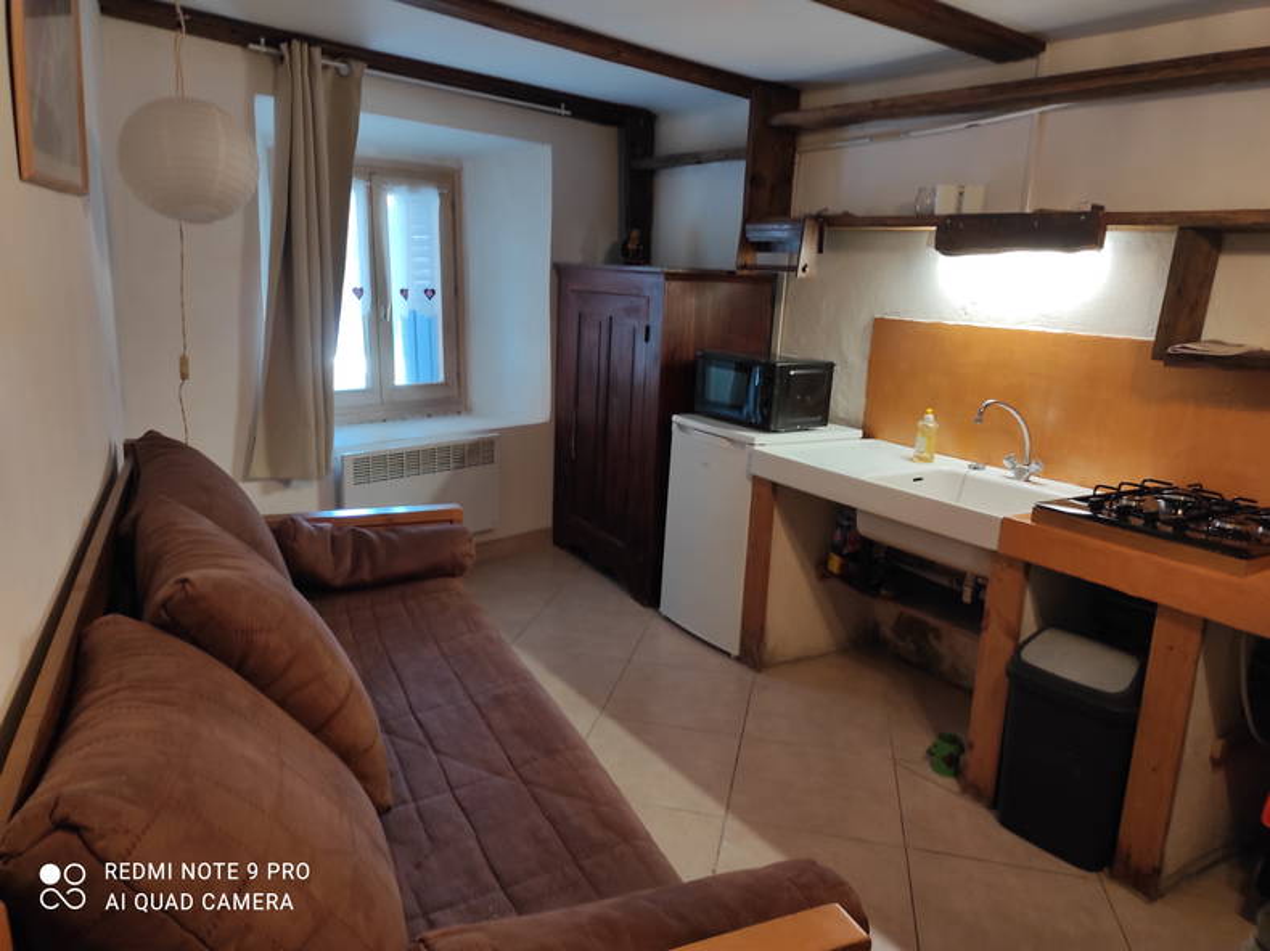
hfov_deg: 69.4
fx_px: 917
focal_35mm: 25
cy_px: 476
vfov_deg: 54.9
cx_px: 635
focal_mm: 5.43
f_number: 1.89
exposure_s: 1/33
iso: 158
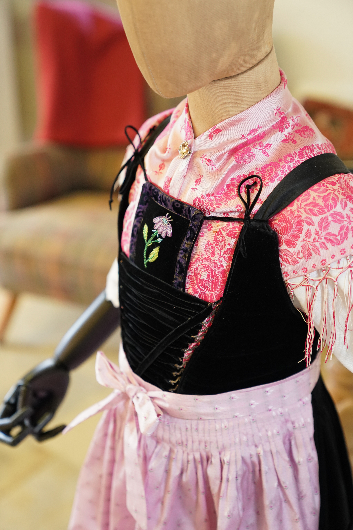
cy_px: 265
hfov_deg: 20.9
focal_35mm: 65
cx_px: 176
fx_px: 956
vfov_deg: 31.0
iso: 2500
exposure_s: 1/160
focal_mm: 65
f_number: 2.8
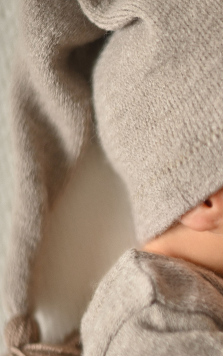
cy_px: 219
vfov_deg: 17.2
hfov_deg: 10.4
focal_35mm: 121
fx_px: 1177
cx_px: 361
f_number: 1.8
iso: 250
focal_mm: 50
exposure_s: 1/320
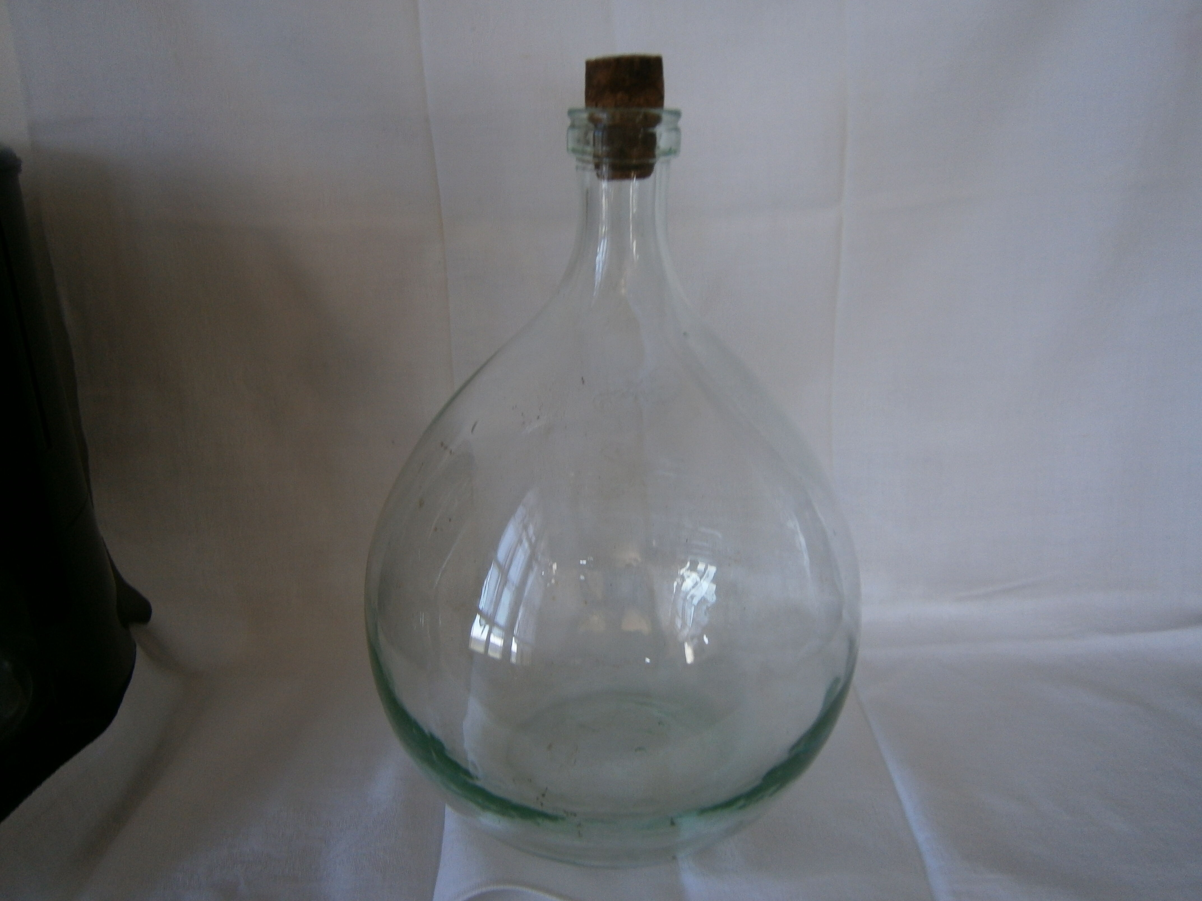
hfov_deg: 67.3
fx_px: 903
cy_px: 450
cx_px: 601
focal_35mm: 26
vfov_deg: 53.1
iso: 80
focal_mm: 4.7
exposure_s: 1/60
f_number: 2.8
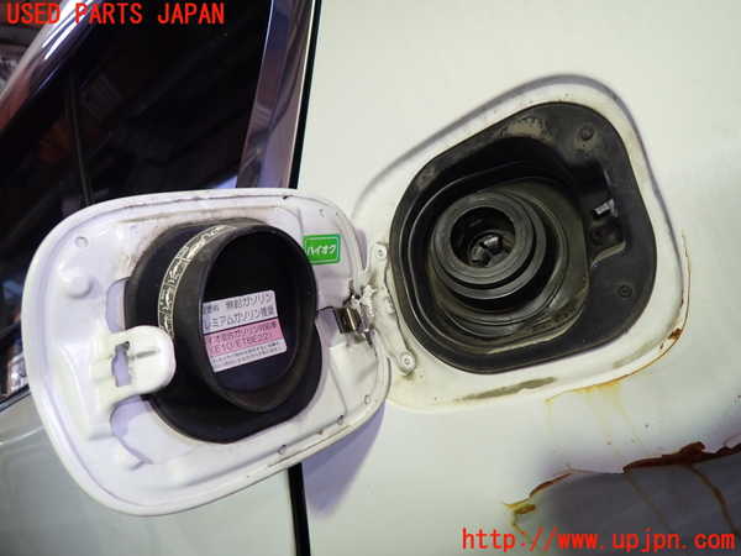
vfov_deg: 54.9
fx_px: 535
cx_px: 370
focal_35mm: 25
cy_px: 278
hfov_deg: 69.4
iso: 200
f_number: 2
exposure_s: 1/50
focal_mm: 4.5
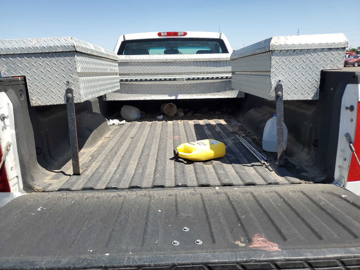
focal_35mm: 26
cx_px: 180
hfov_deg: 67.3
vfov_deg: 53.1
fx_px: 270
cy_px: 135
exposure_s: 1/2500
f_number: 1.5
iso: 50
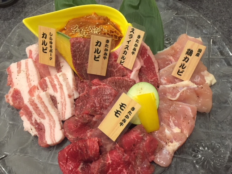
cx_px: 116
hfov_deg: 61.7
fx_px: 194
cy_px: 87
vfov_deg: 48.2
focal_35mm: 29
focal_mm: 4.15
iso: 160
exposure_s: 1/30
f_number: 2.2
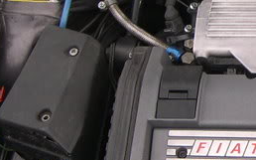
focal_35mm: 125
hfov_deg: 15.5
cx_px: 370
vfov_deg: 10.5
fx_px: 872
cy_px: 60
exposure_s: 1/209
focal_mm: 8
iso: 100
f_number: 2.8
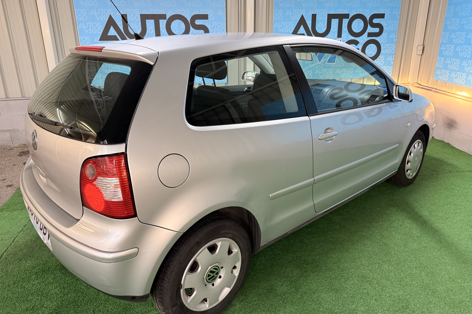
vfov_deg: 51.2
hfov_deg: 71.5
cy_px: 146
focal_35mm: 25
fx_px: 328
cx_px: 236
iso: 250
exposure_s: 1/50
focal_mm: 6.76
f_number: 1.78
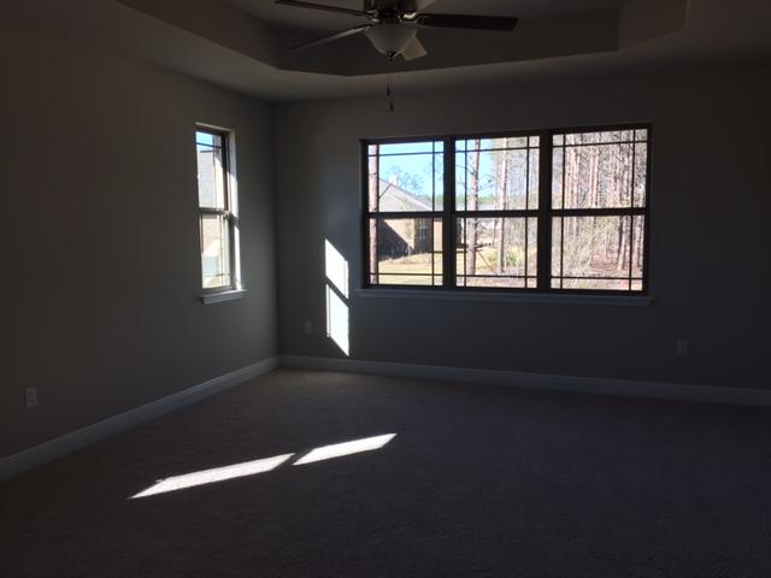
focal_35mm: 29
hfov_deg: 61.7
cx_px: 386
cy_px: 289
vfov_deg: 48.2
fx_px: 646
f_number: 2.2
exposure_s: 1/120
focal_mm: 4.15
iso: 32
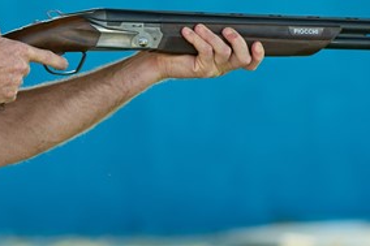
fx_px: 6276
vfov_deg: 2.2
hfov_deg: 3.4
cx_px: -46
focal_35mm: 611
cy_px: 102
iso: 640
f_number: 6.3
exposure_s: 1/640
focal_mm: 241
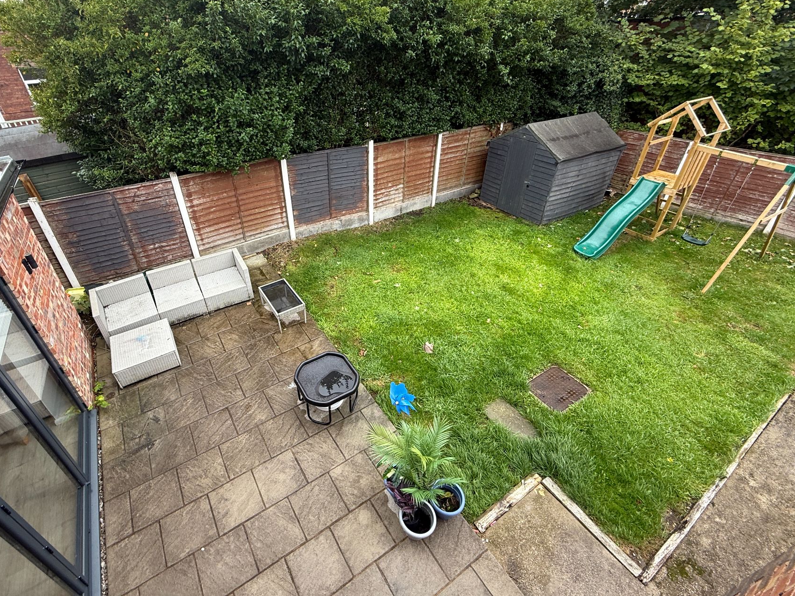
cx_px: 360
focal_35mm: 17
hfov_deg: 90.8
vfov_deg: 74.5
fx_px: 390
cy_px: 265
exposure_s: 1/144
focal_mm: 2.22
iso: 50
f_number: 2.2
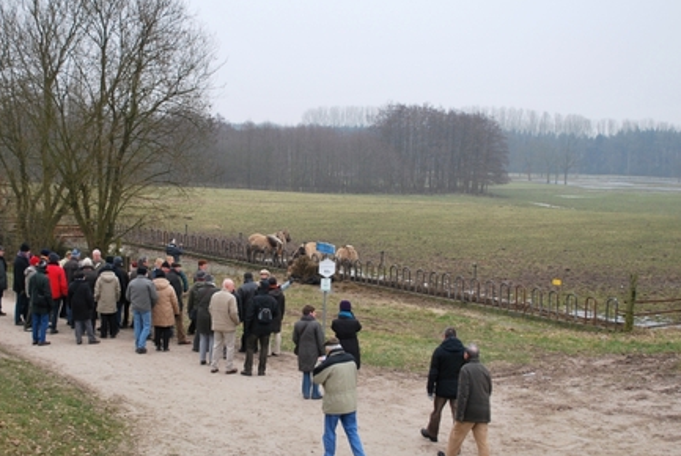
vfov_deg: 25.1
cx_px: 304
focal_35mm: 54
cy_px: 230
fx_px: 1023
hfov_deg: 36.8
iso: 200
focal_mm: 26
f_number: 4.5
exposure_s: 1/40
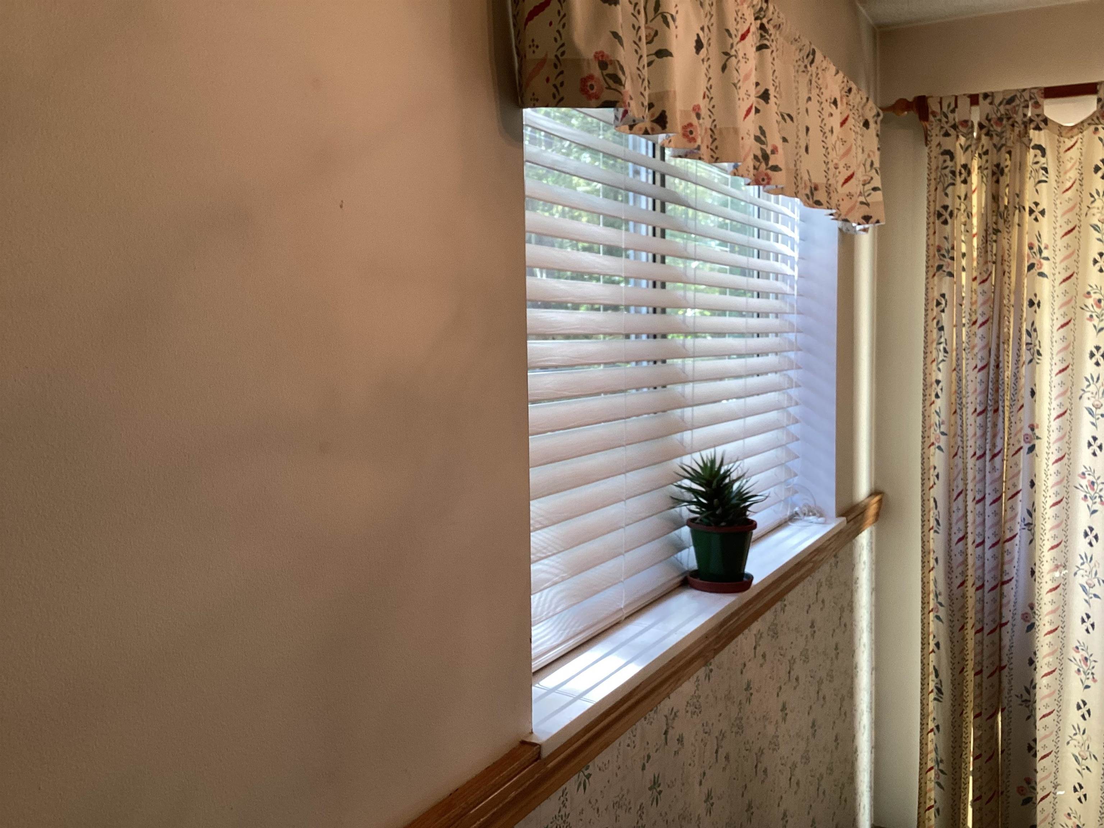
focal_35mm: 31
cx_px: 552
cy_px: 414
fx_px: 989
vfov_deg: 45.4
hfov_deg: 58.4
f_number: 2.4
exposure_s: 1/60
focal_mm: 3.3
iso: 64
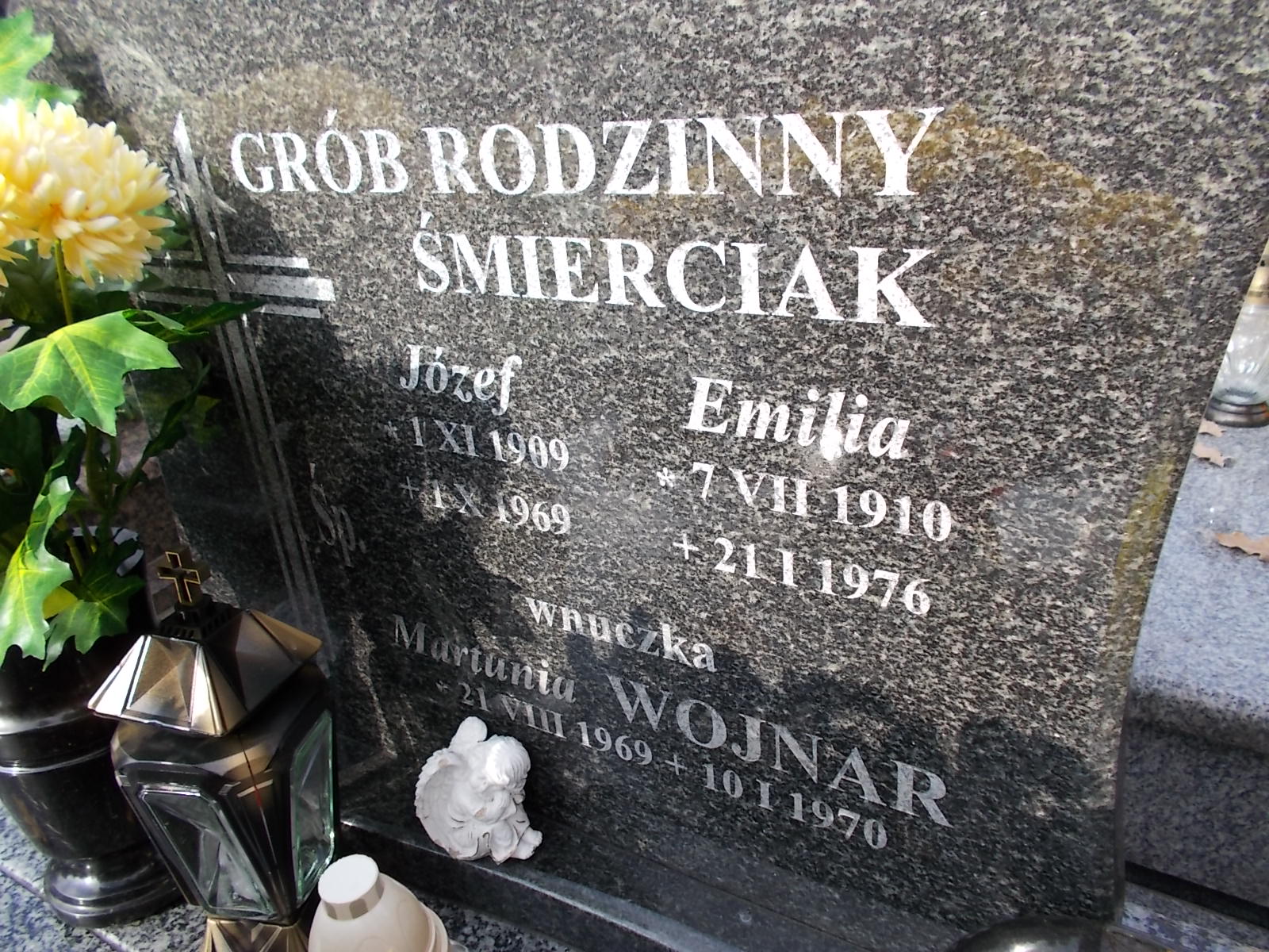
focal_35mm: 26
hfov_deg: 67.3
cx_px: 634
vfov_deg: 53.1
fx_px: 953
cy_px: 476
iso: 80
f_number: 3.2
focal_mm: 4.6
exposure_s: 1/250
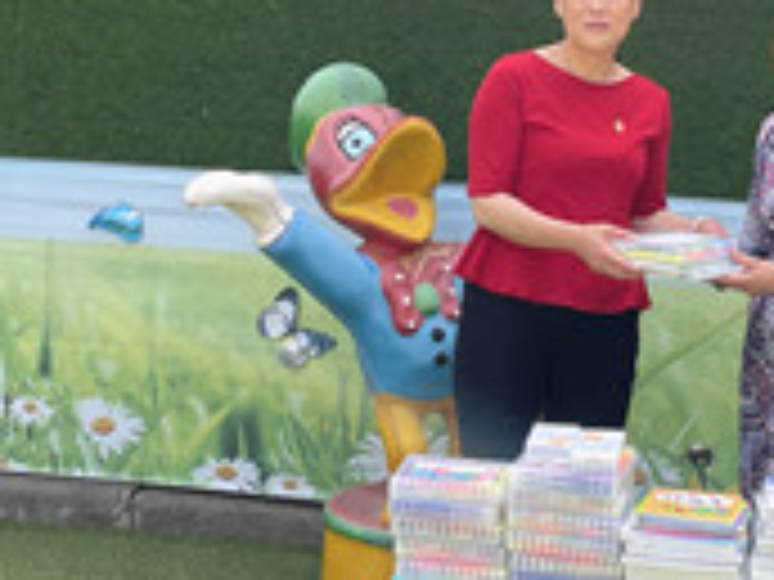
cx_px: 486
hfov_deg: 22.7
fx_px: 1923
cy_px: -29
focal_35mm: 86
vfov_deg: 16.7
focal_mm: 4.2
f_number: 1.6
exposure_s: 1/477
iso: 32
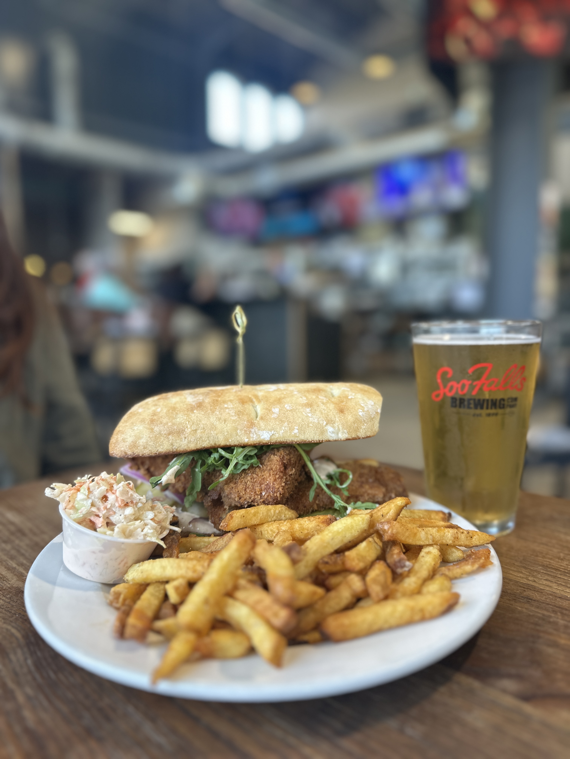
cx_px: 285
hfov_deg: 56.8
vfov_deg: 71.6
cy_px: 380
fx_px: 527
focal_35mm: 24
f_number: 1.78
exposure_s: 1/120
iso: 80
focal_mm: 6.86
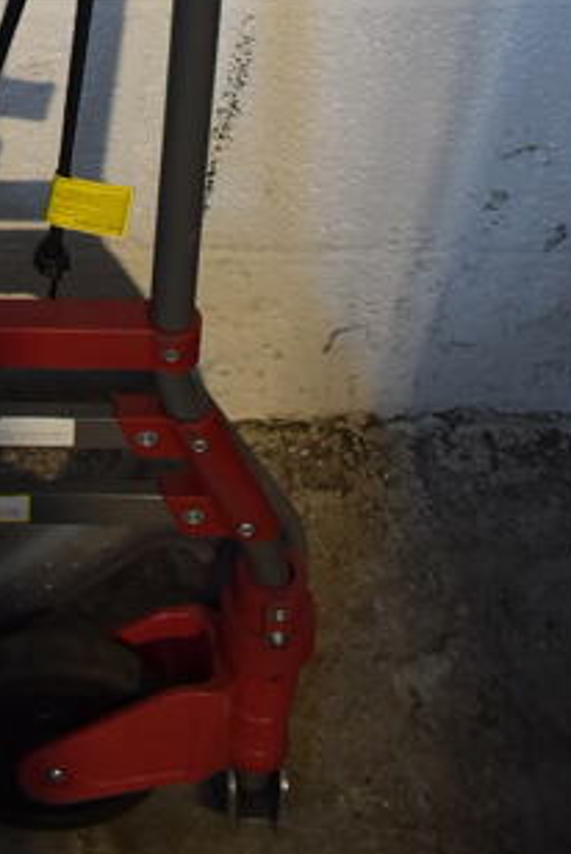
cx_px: -97
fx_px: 1899
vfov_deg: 22.3
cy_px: -301
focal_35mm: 80
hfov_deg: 16.5
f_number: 3.5
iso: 640
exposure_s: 1/30
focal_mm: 18
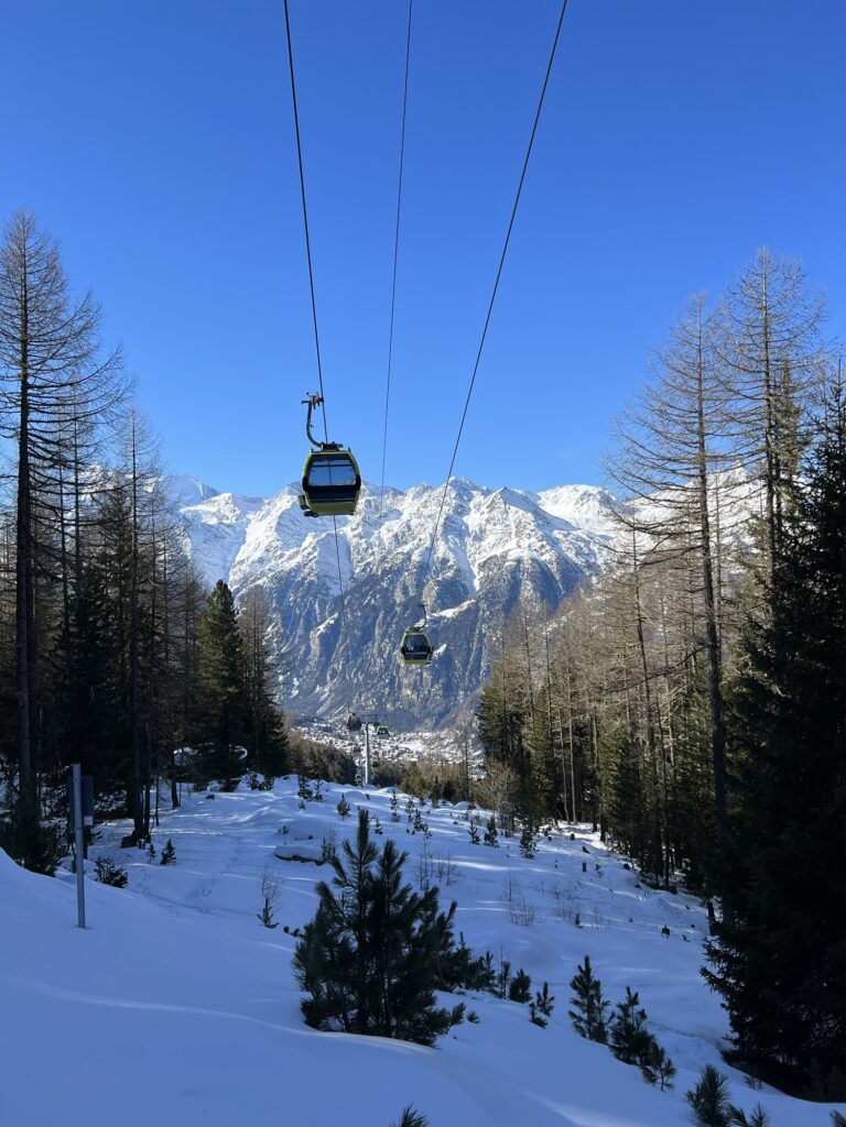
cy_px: 564
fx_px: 847
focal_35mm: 26
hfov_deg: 53.1
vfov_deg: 67.3
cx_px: 423
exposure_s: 1/3460
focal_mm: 5.7
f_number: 1.5
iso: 50
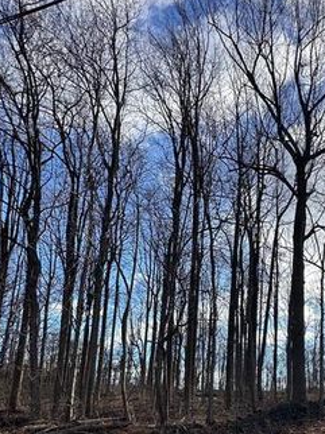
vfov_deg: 55.7
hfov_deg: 46.3
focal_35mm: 29
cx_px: 247
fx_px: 364
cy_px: 367
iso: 40
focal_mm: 2.22
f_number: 2.2
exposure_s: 1/888
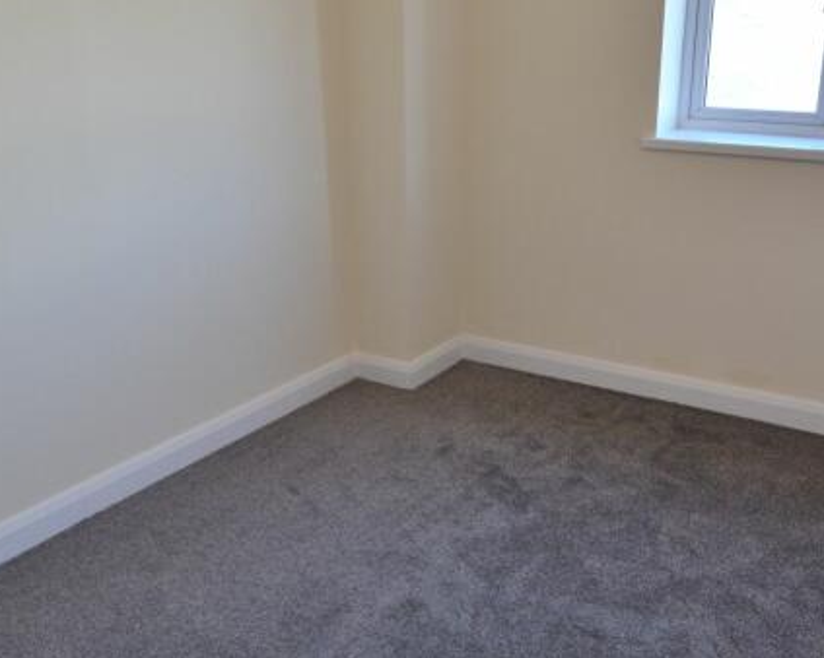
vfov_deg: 43.3
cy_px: 366
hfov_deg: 52.8
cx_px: 453
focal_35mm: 34
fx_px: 829
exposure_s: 1/100
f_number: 5
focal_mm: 10
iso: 400
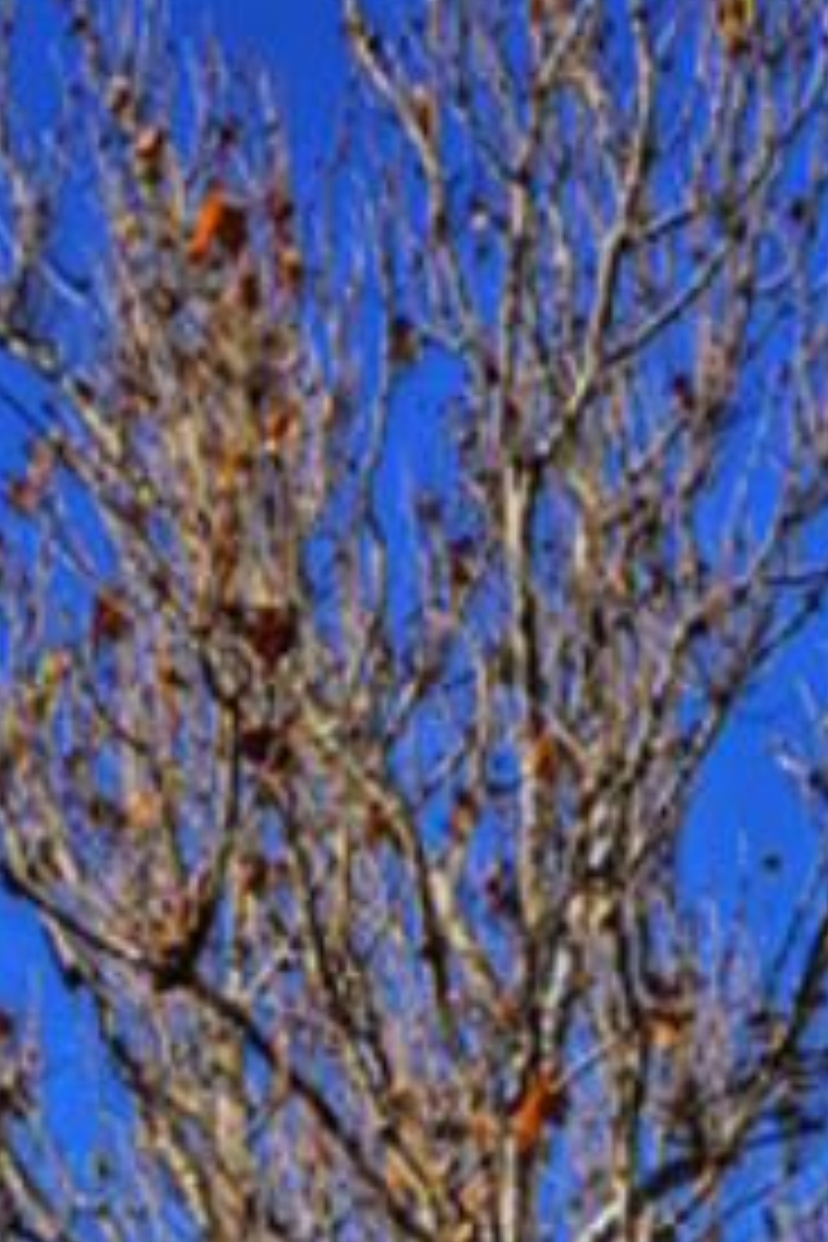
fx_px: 6796
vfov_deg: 9.0
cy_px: 3348
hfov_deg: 7.0
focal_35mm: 197
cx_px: 412
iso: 100
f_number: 8
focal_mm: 23
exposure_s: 1/320
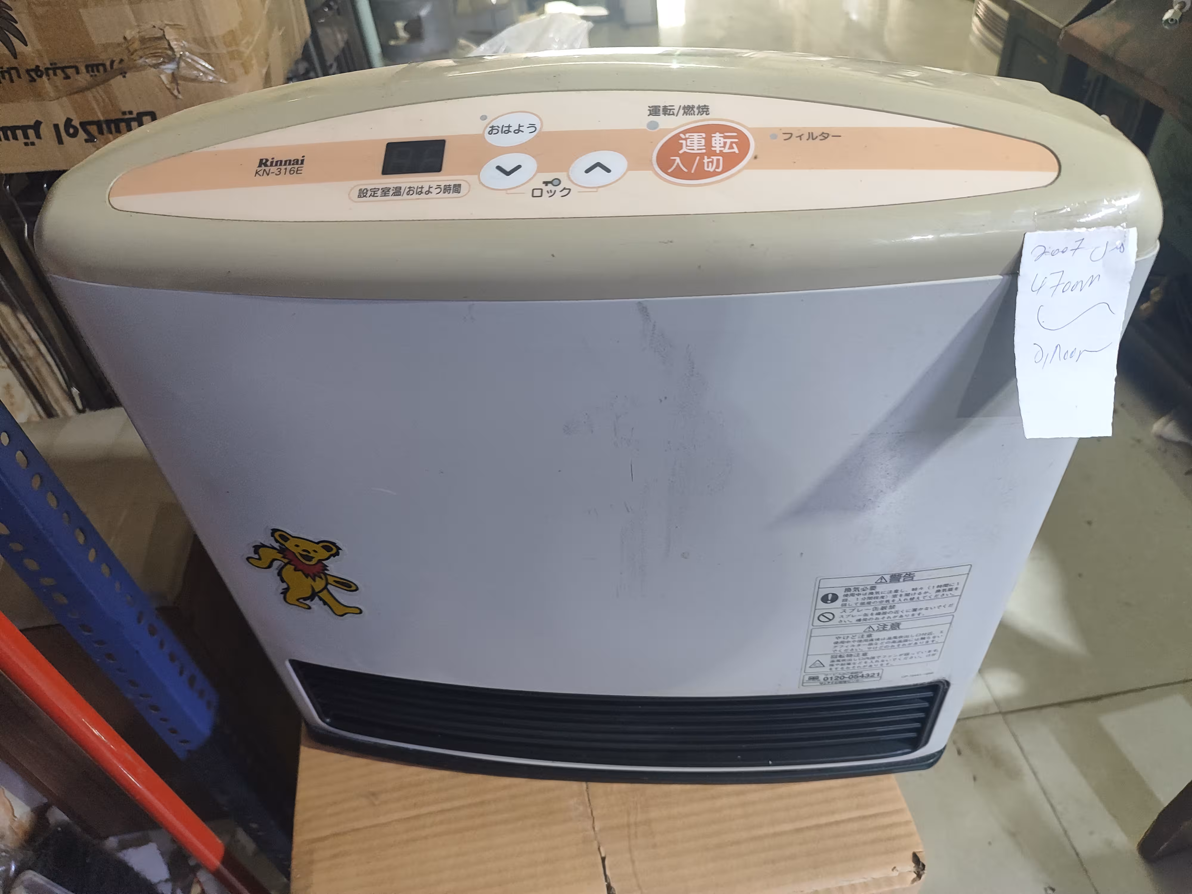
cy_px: 447
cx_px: 596
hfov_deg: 71.6
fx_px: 826
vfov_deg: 56.8
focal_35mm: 24
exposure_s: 1/50
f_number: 1.89
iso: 586
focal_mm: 5.89
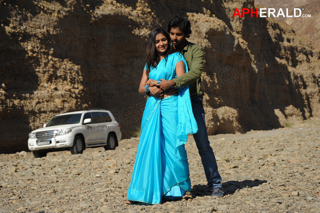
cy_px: 106
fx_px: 755
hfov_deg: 23.9
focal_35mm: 85
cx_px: 160
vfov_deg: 16.1
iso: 200
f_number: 8
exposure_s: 1/640
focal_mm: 85
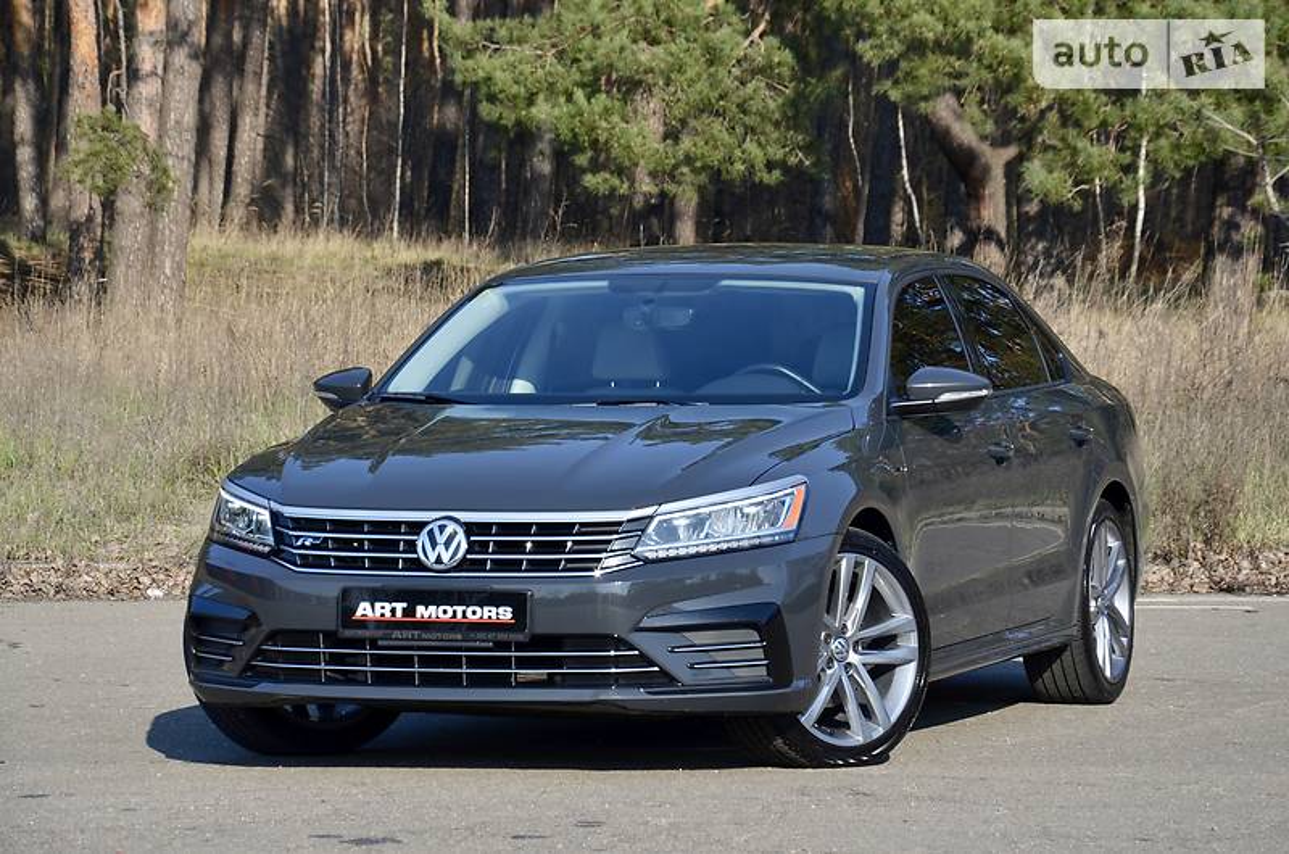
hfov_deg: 14.0
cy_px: 427
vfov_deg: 9.3
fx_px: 5253
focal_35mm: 147
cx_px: 644
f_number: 8
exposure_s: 1/250
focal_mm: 98
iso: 125
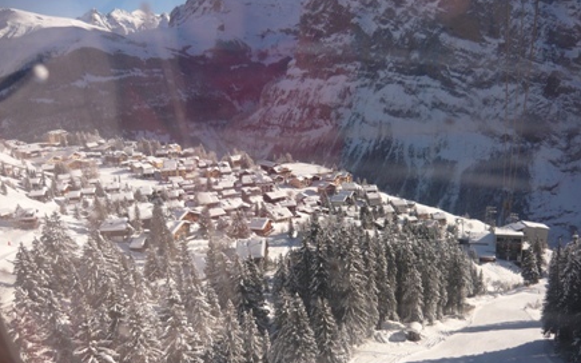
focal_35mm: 36
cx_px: 294
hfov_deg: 54.0
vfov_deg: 35.3
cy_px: 199
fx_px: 570
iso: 100
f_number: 2.8
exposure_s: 1/1000
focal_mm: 5.5
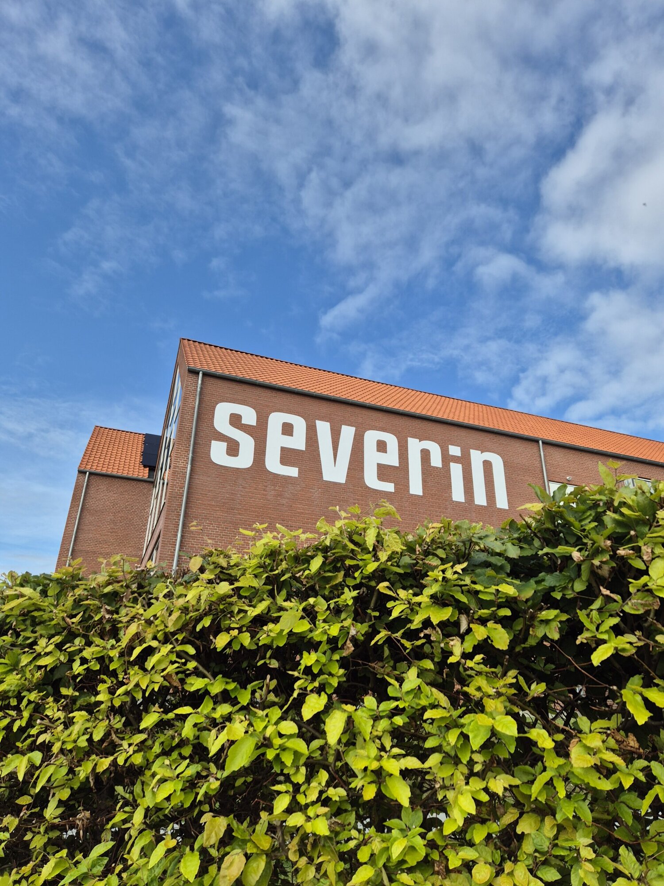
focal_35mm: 23
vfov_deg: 73.9
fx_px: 588
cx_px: 332
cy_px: 443
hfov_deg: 58.9
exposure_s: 1/1708
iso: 25
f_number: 1.8
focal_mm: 5.4
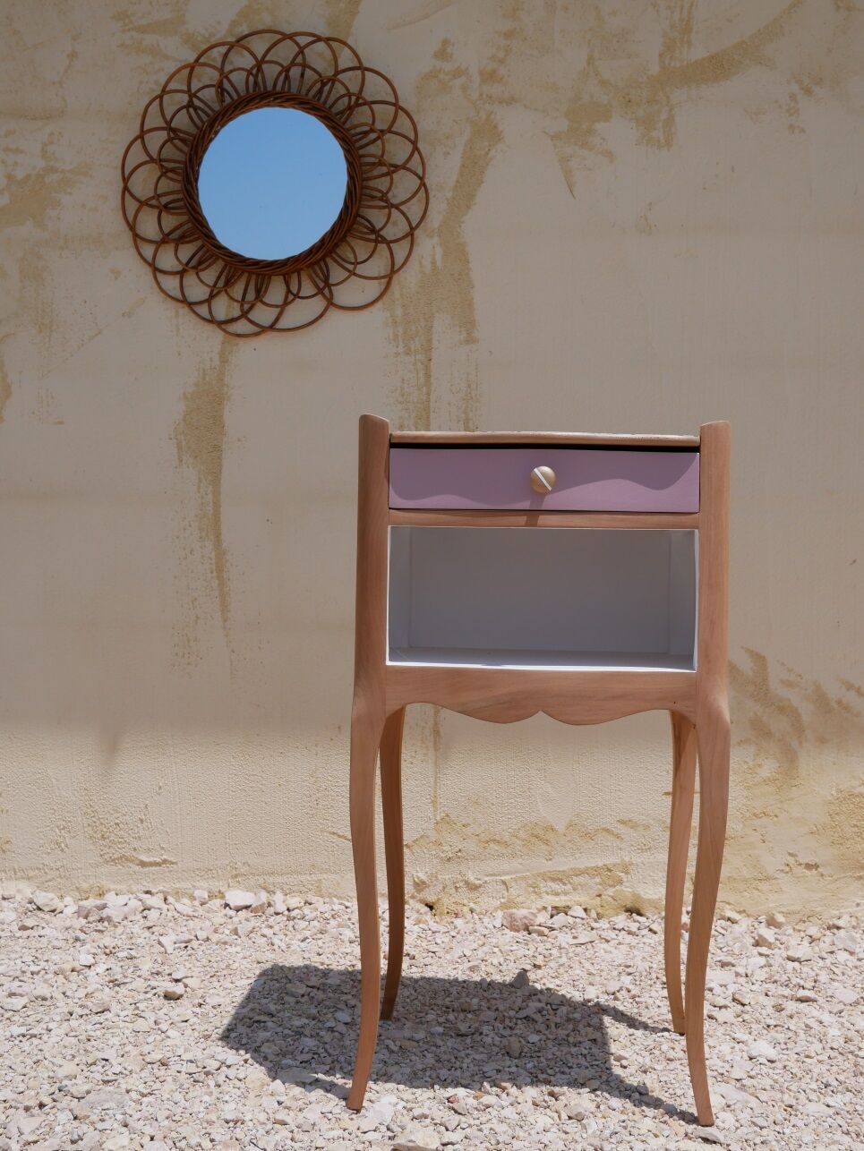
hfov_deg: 36.0
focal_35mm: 40
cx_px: 432
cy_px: 576
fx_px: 1331
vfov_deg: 46.8
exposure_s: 1/1600
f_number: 6.3
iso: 200
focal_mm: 20
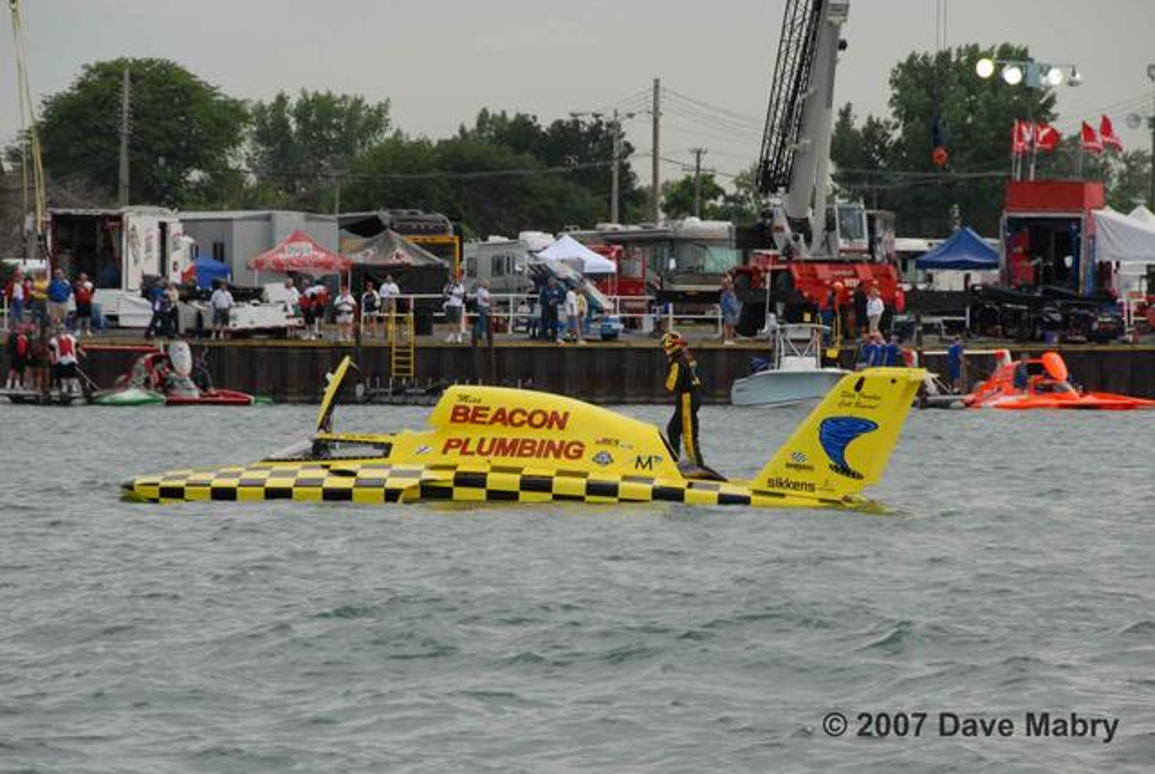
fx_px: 8194
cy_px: 387
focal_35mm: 255
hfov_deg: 8.1
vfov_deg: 5.4
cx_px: 578
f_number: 9
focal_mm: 170
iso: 400
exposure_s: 1/320
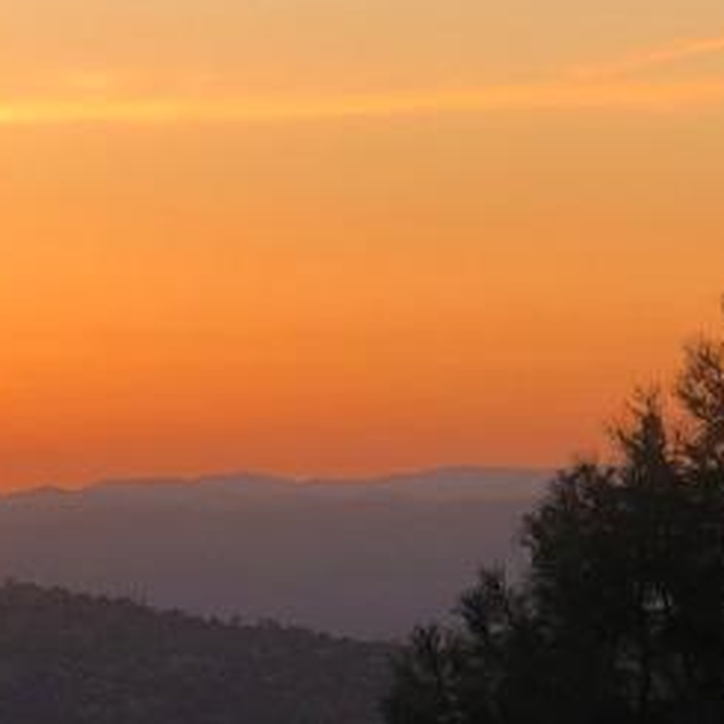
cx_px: -798
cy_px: 613
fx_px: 7312
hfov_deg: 5.5
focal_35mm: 309
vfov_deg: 5.7
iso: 25
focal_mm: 6.6
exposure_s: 1/121
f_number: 2.8
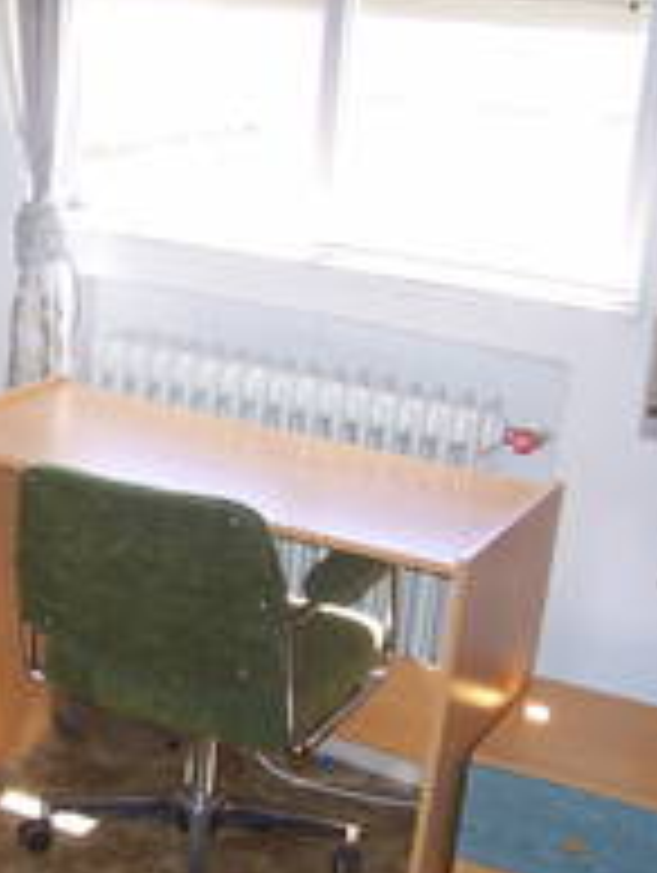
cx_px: -9
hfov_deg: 22.4
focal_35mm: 63
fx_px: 1591
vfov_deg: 30.4
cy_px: 594
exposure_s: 1/60
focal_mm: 5.6
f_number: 2.7
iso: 80
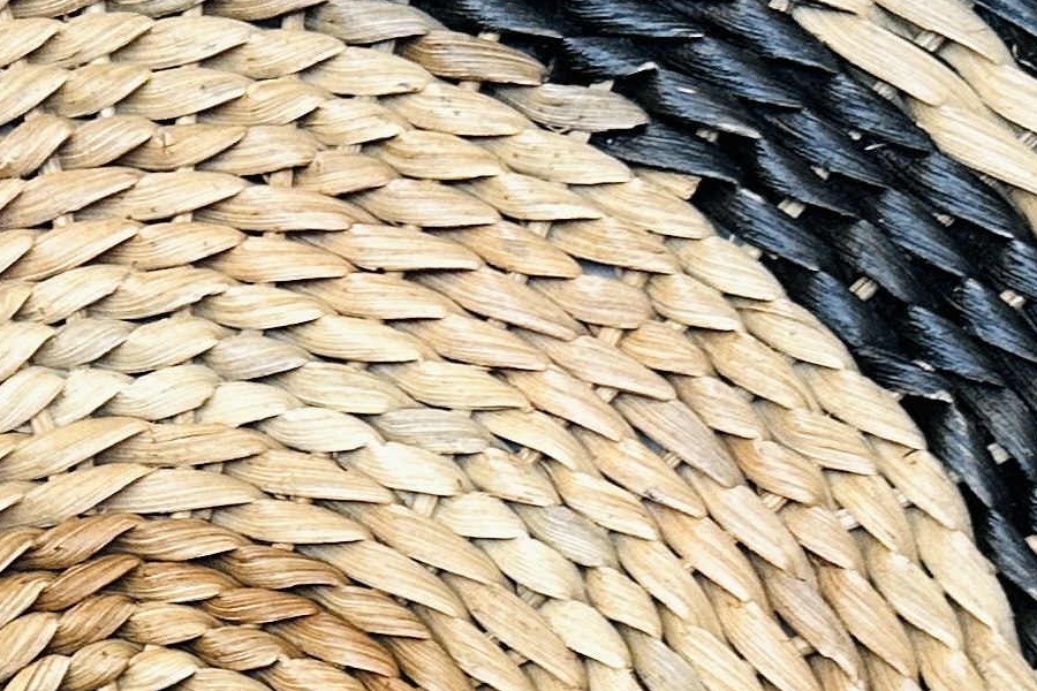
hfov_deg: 20.6
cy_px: 993
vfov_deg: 13.4
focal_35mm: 97
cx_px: 127
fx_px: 2794
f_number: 1.78
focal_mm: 6.86
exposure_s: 1/60
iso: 200
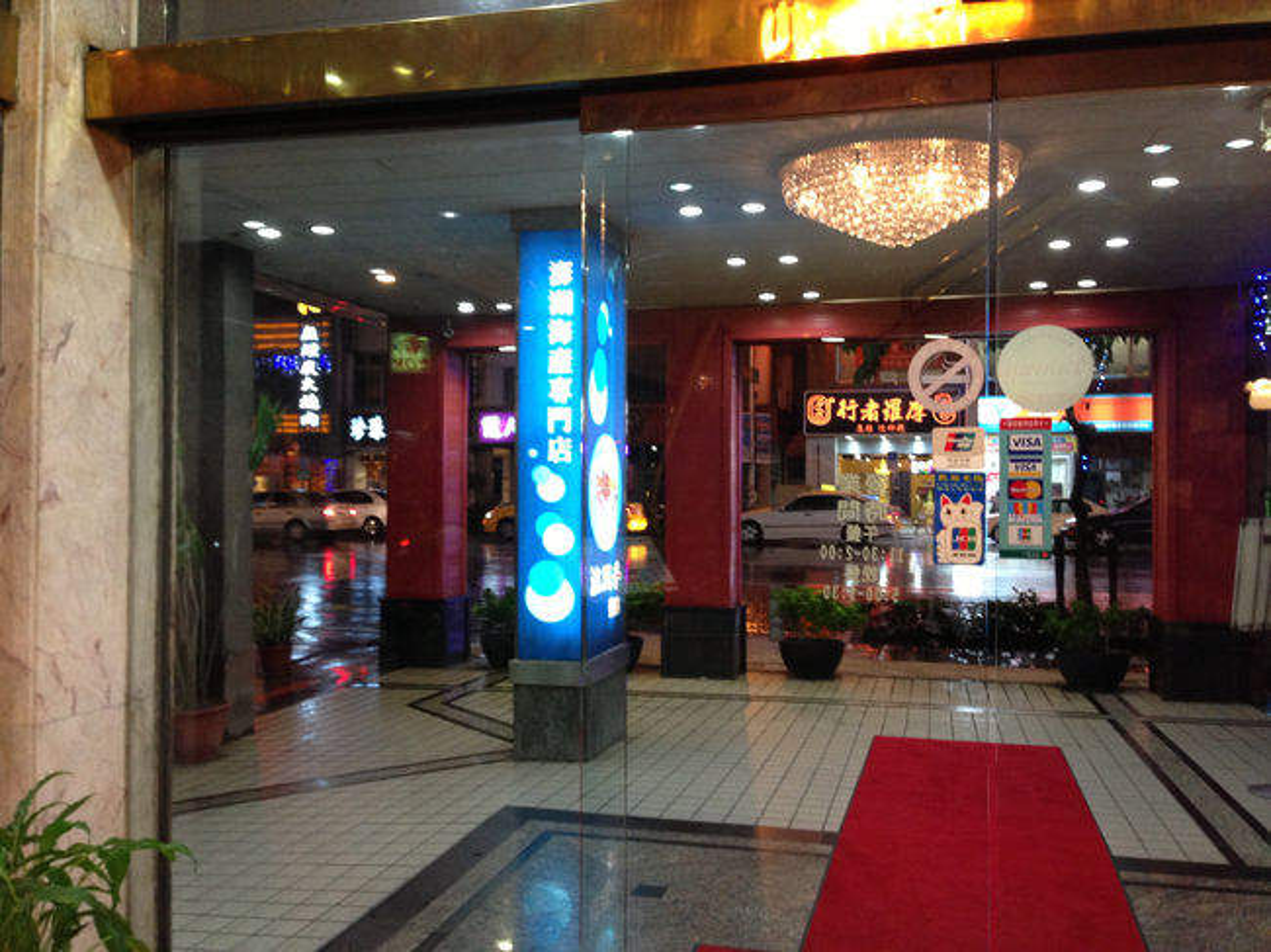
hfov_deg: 55.4
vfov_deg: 42.9
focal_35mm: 33
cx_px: 636
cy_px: 476
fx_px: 1211
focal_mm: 4.13
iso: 250
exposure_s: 1/20
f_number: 2.4
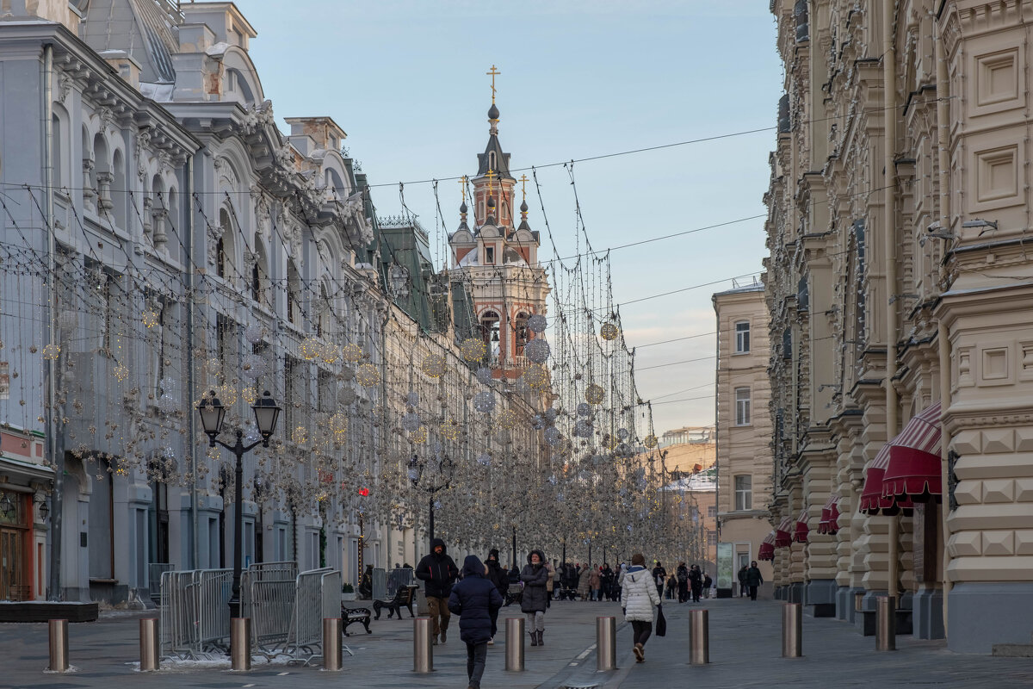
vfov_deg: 17.9
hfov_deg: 26.7
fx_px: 2181
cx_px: 516
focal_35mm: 76
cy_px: 344
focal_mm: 50.5
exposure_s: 1/70
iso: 200
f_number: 8
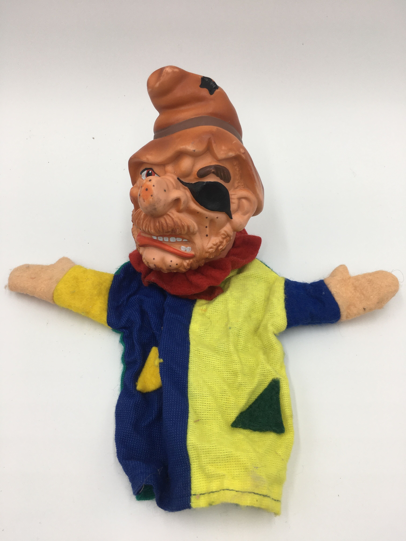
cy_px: 270
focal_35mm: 29
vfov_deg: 61.7
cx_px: 203
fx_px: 454
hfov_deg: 48.2
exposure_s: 1/100
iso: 25
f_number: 2.2
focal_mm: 4.15
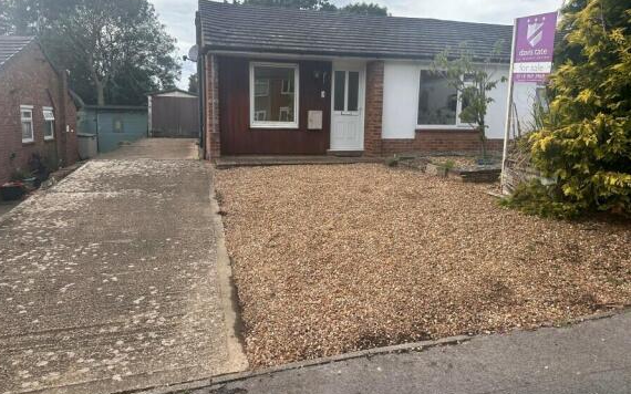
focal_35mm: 26
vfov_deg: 47.5
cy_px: 171
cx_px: 309
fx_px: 447
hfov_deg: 70.4
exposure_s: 1/1692
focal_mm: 6.86
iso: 80
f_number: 1.78
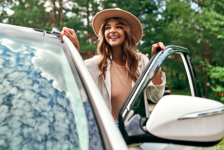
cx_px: 112
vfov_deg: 37.9
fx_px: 218
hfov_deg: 54.4
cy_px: 75
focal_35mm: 35
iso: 400
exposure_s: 1/2500
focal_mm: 35
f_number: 2
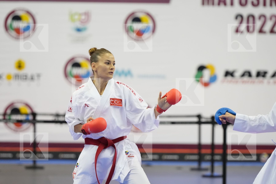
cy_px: 92
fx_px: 1748
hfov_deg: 9.0
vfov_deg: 6.0
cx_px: 138
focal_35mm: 228
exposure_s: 1/1000
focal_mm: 152
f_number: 2.8
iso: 3200
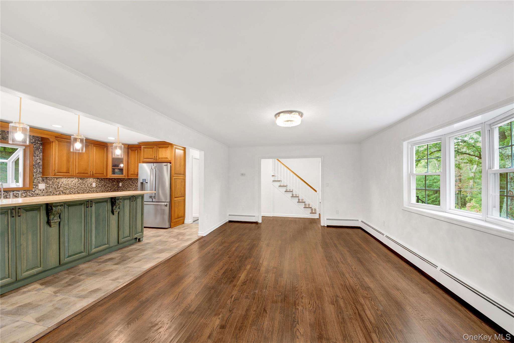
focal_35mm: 12
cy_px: 172
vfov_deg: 90.0
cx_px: 257
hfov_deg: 112.6
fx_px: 171
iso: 100
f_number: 8
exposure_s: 1.6
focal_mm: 8
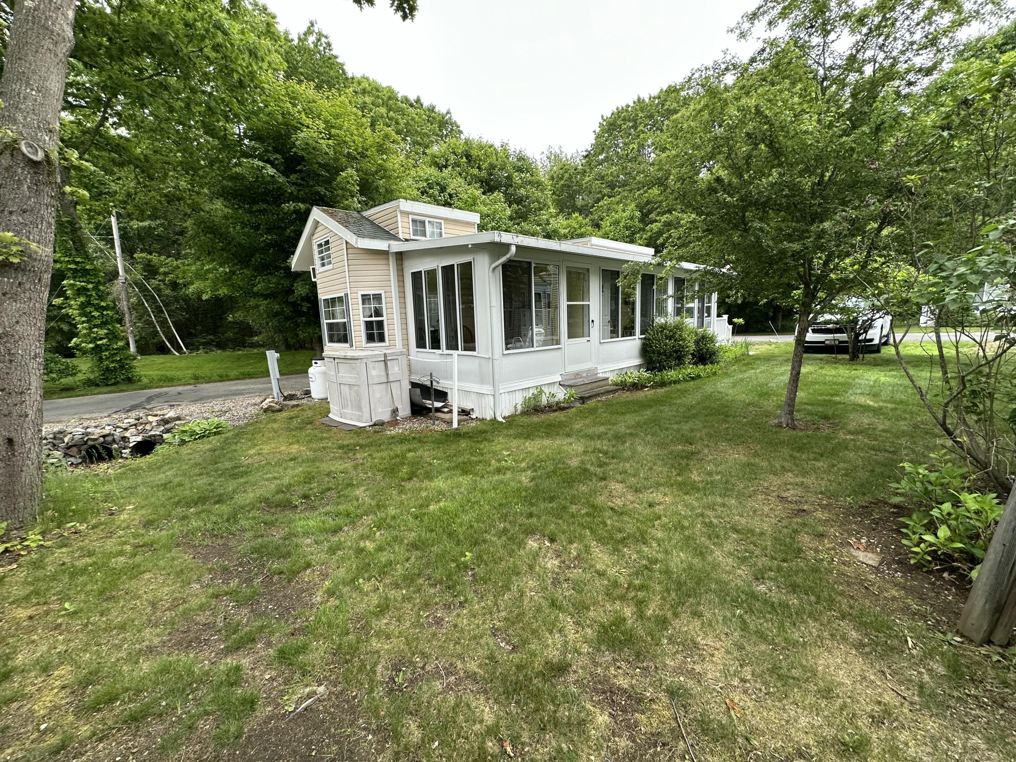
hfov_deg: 102.1
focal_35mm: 14
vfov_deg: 85.7
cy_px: 381
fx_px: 411
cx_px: 508
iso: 100
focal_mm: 2.22
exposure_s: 1/99
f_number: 2.2
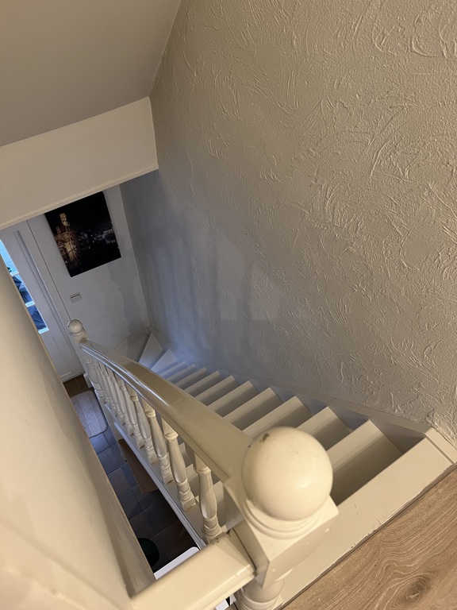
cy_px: 305
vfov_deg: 67.3
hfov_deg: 53.1
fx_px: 458
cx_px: 228
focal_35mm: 26
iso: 200
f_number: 1.5
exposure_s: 1/50
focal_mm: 5.7
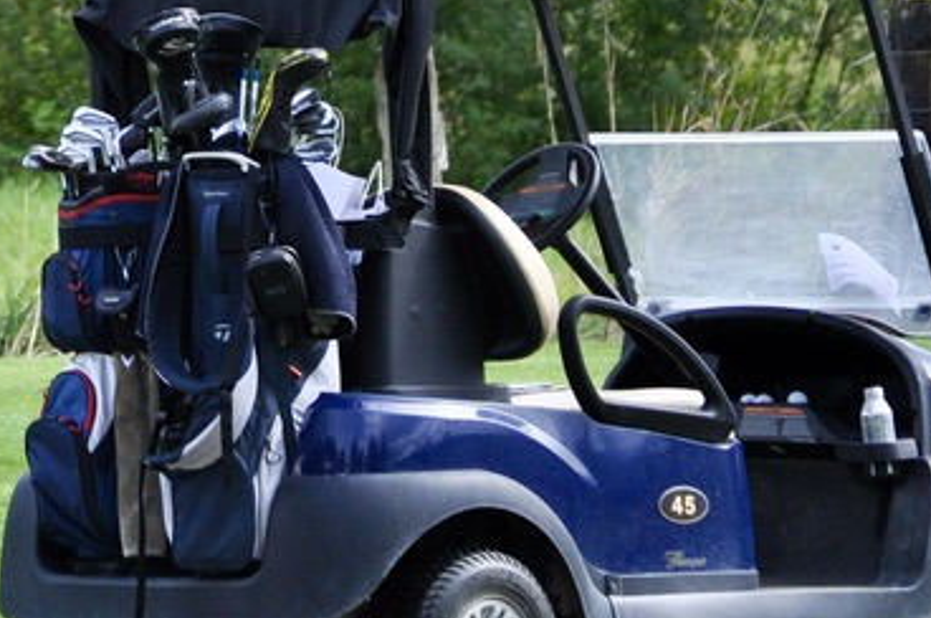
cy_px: 154
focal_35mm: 541
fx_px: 13966
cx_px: -186
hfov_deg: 3.8
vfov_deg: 2.5
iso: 400
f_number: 4.8
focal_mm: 122
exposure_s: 1/1250
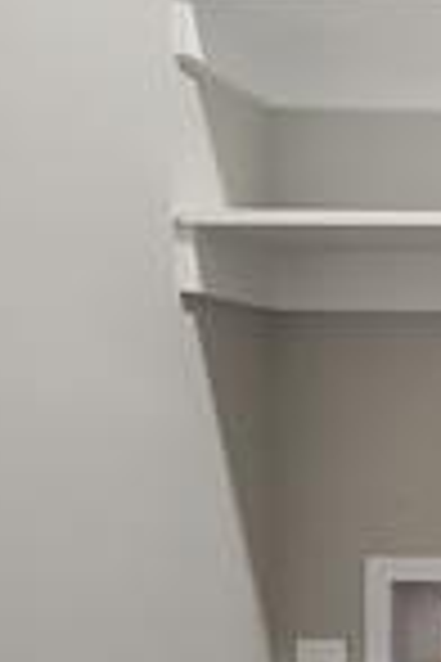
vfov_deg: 33.3
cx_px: 828
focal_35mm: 59
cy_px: 486
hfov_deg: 17.7
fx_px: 1084
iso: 400
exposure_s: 1/60
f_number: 2.2
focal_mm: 2.2
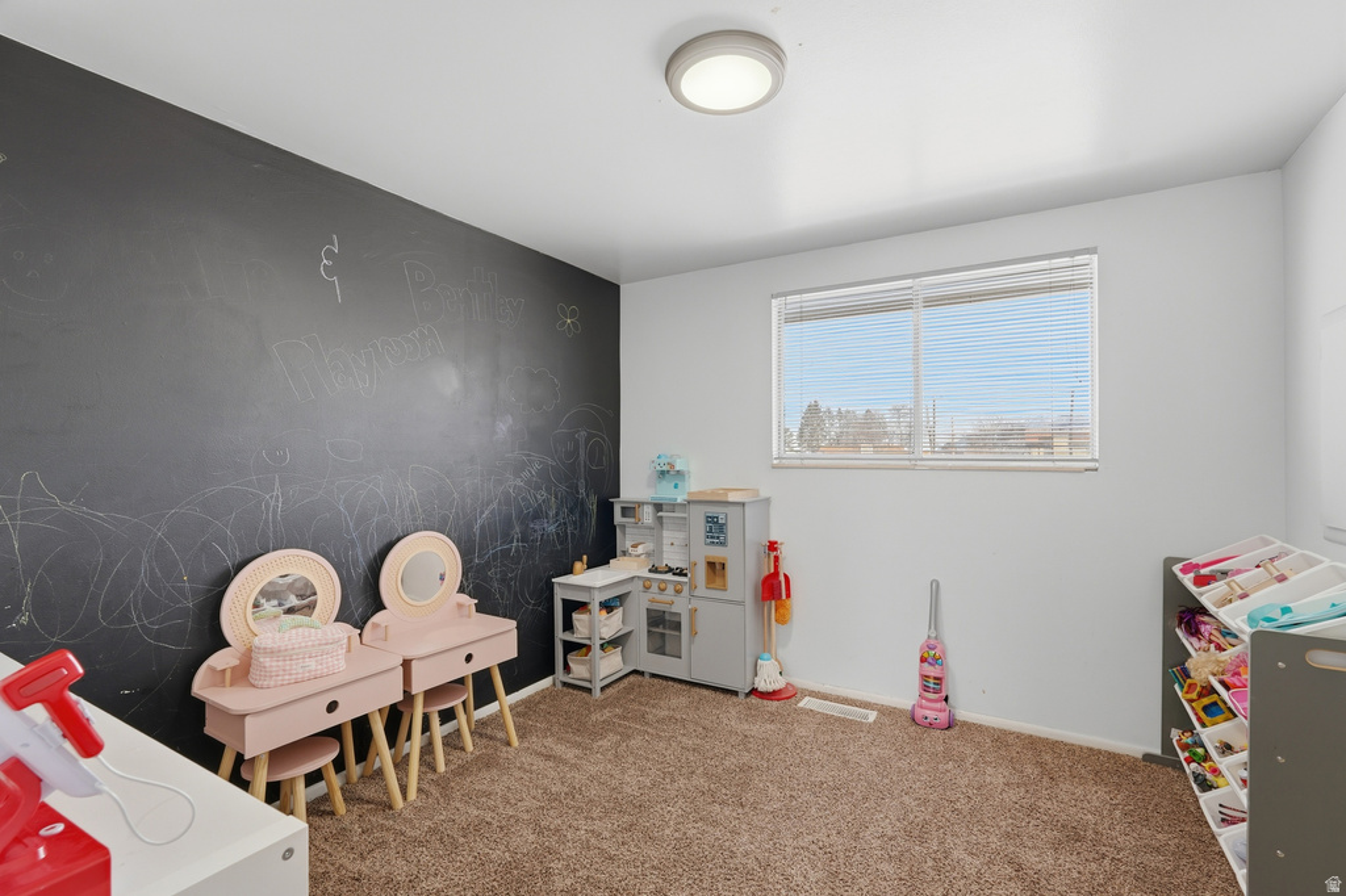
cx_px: 673
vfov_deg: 73.7
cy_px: 448
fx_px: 598
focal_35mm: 16
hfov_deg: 96.8
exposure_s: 1/320
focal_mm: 16
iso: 250
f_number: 9
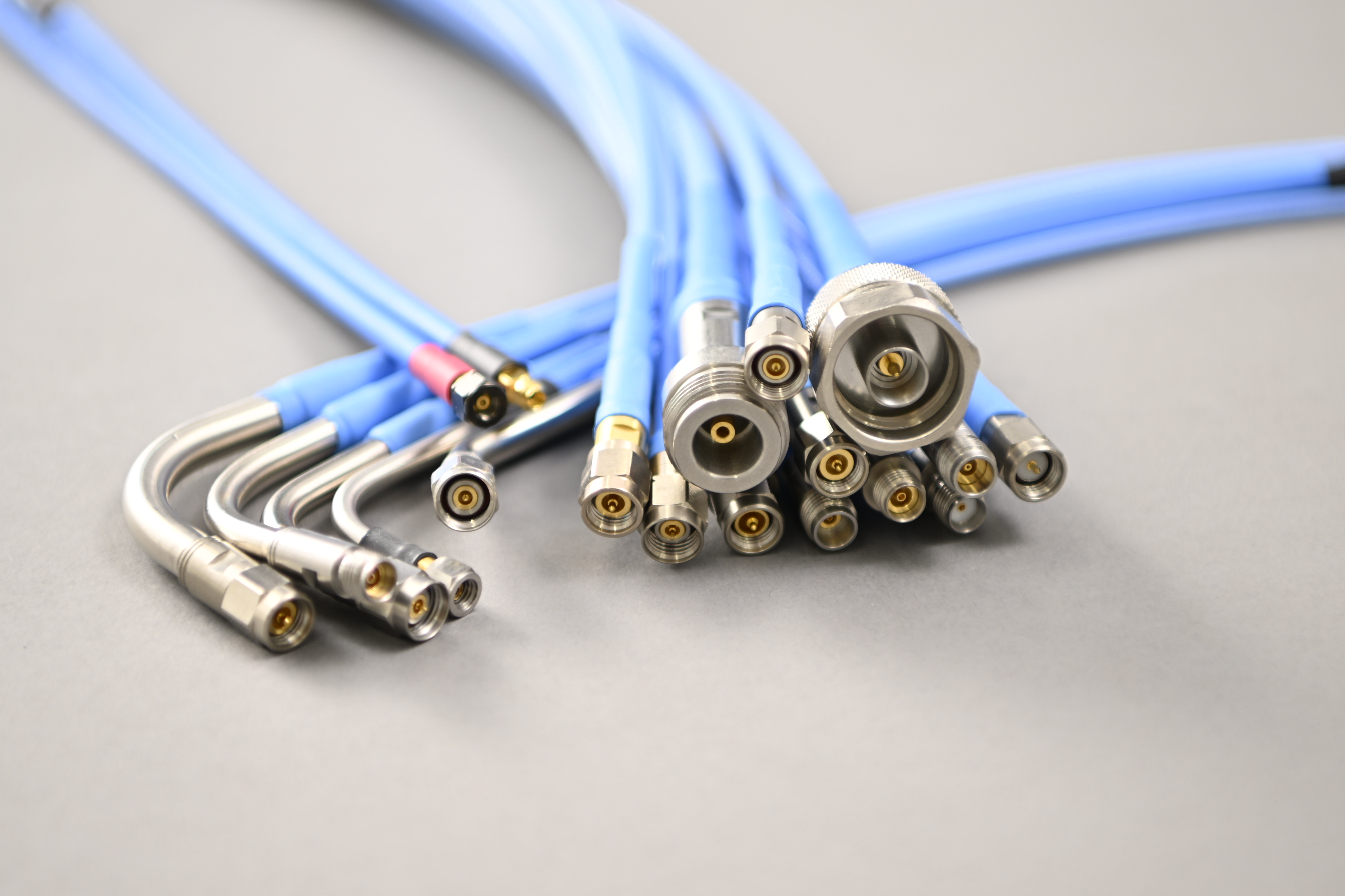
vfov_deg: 13.0
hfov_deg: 19.5
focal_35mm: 105
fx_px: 3923
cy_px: 448
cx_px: 672
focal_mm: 70
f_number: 3.2
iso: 64
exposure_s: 1/60
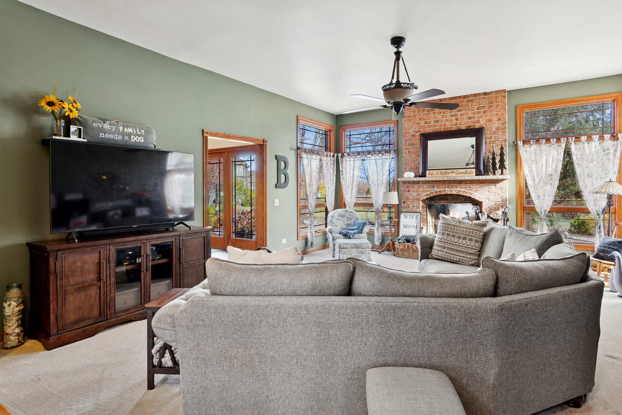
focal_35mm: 18
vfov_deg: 67.4
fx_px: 311
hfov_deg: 90.0
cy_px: 208
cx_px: 311
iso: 250
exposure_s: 1/3.33
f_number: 8
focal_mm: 12
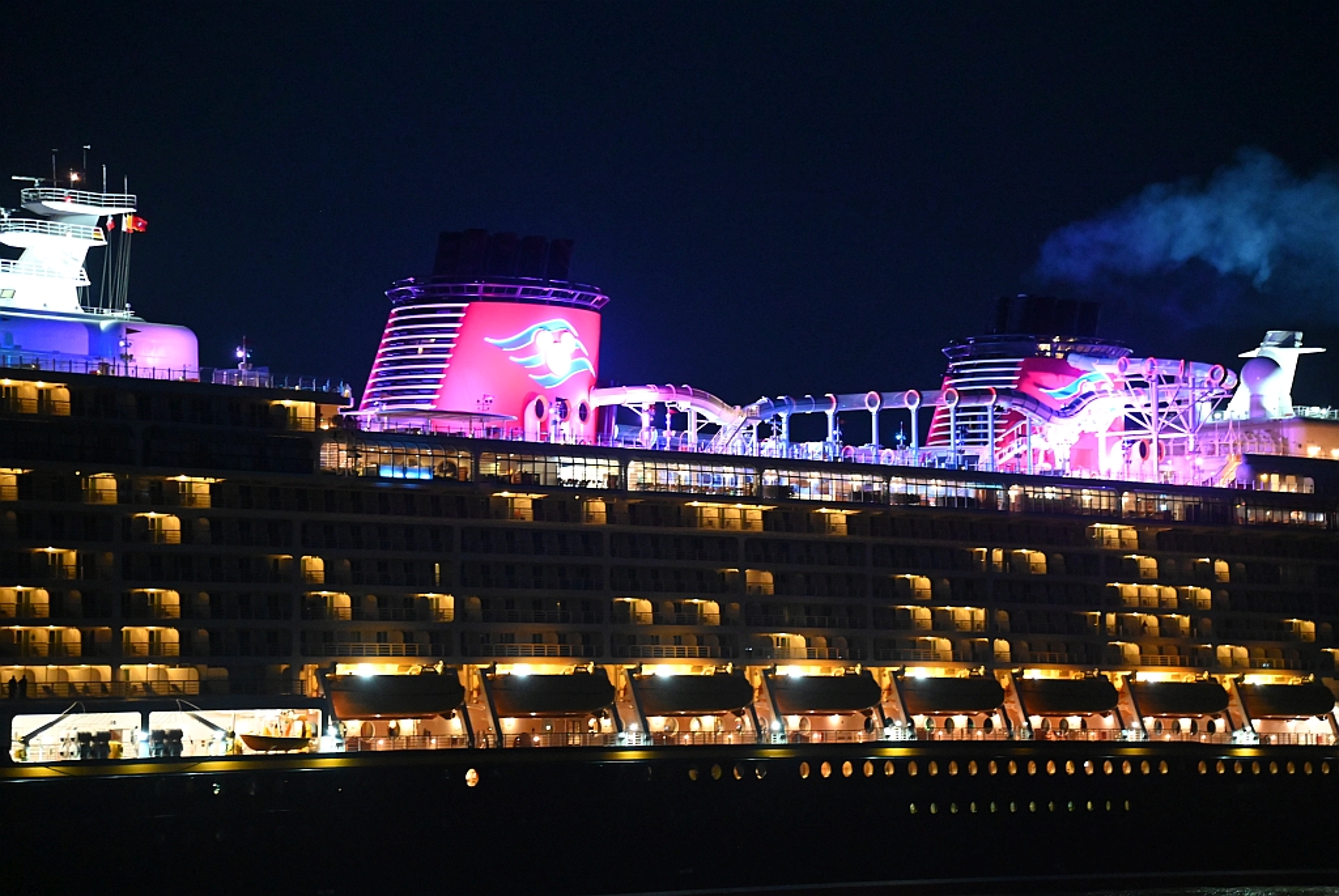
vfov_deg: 13.1
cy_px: 448
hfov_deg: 19.4
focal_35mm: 105
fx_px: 3909
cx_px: 670
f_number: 4
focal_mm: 105
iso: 10000
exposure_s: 1/60
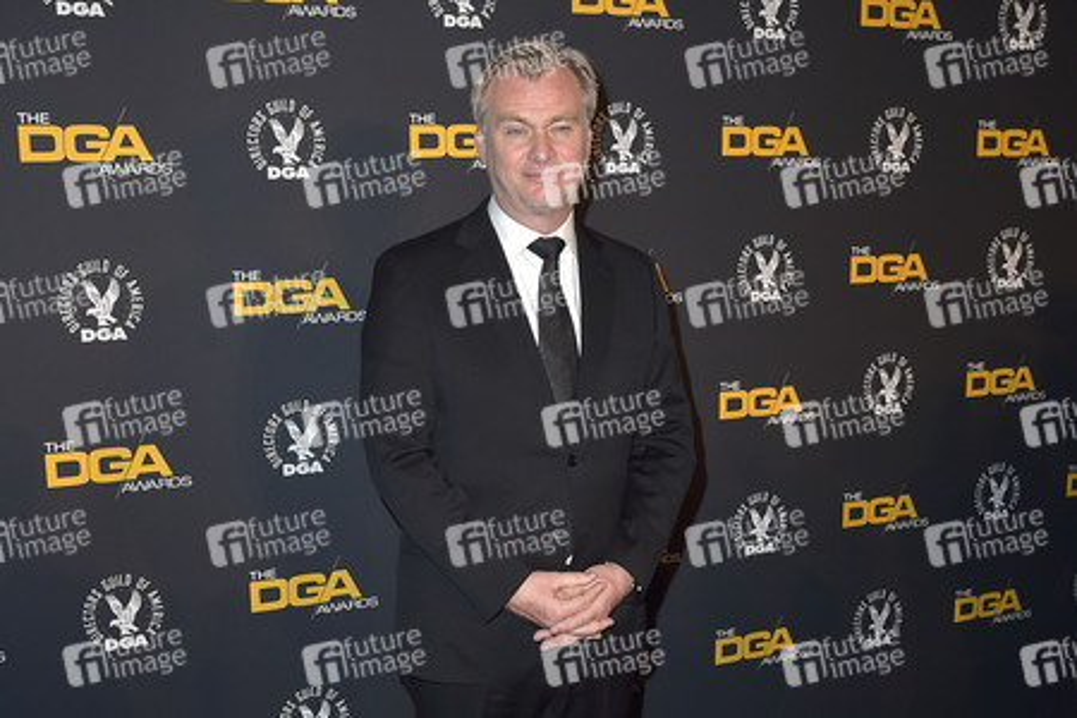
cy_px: 359
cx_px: 538
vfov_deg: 46.4
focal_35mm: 28
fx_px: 838
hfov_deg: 65.5
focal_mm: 28
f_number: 6.3
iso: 500
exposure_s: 1/250
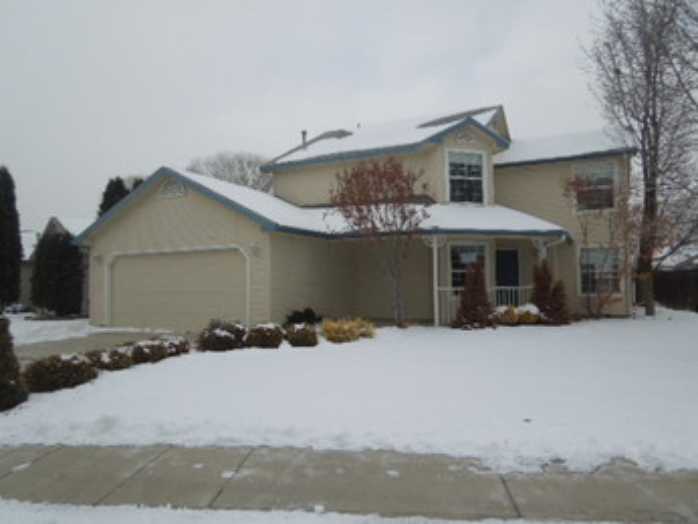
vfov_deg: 54.9
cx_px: 349
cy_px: 262
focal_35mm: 25
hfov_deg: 69.4
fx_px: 504
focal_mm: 4.5
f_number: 3.3
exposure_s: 1/640
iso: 100
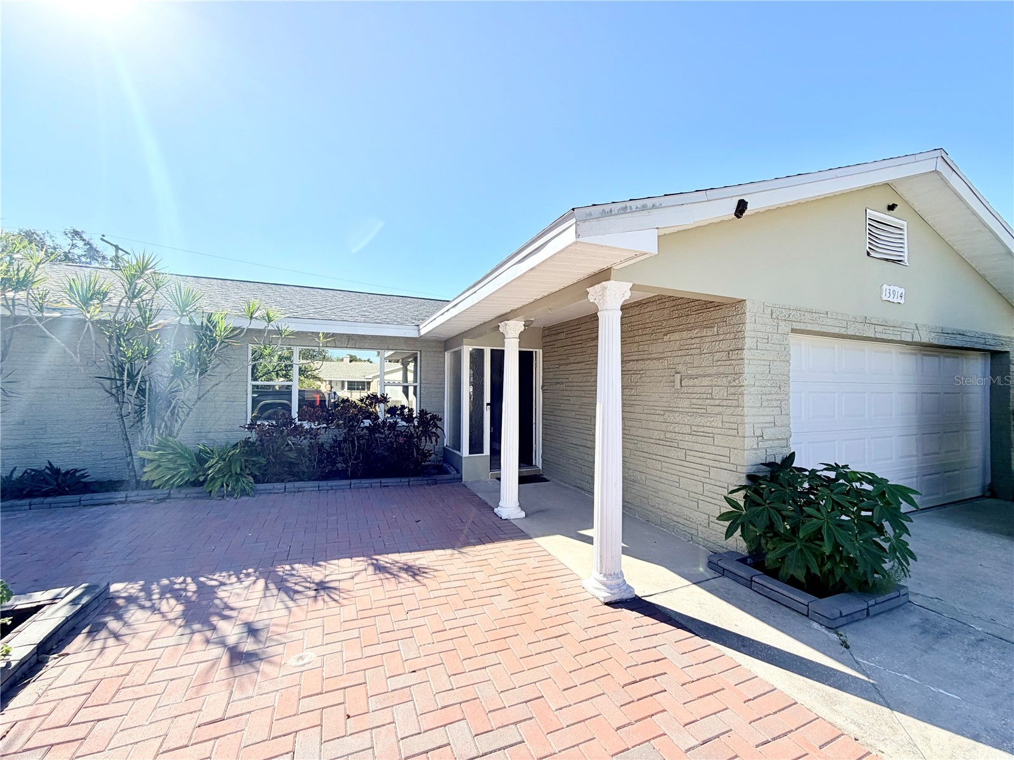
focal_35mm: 14
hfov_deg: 102.1
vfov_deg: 85.7
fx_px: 410
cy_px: 380
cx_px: 507
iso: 25
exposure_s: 1/770
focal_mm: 2.22
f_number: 2.2
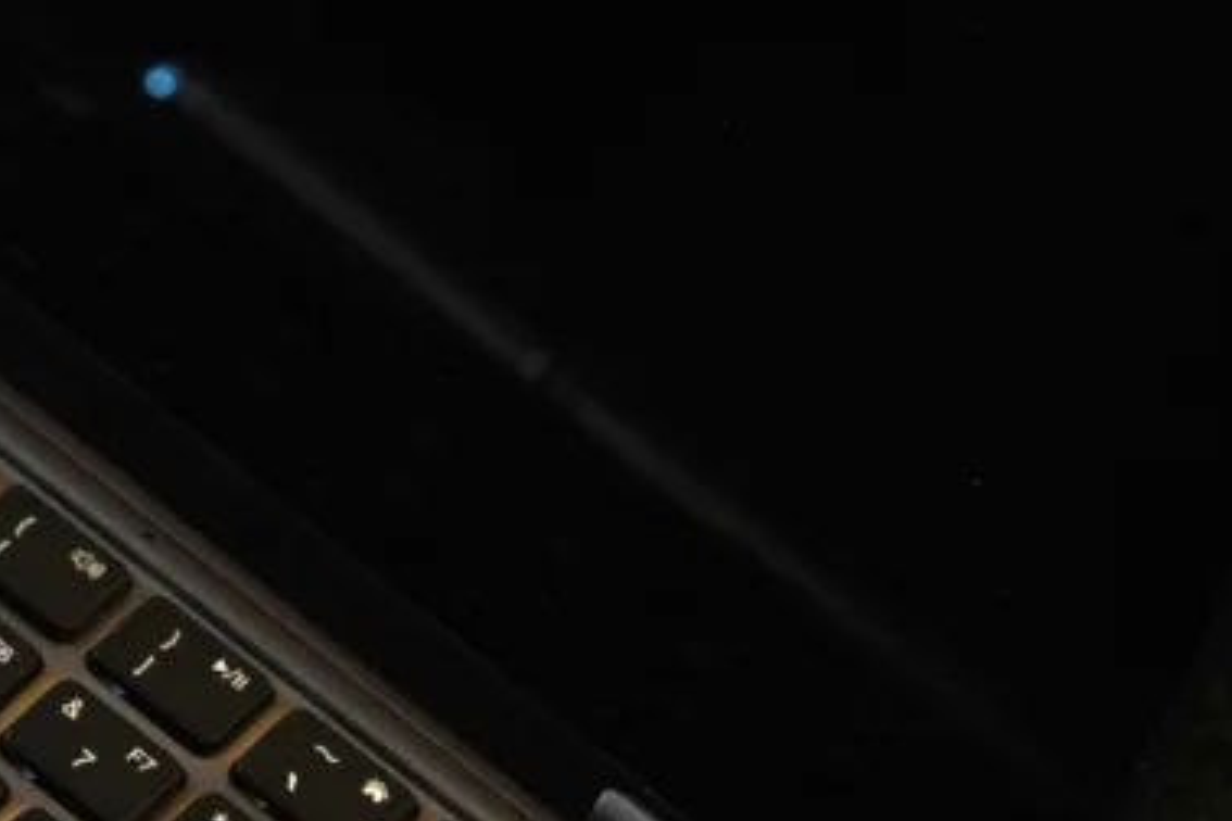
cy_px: 842
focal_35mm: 244
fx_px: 8350
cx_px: -293
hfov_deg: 8.3
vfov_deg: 5.6
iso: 6400
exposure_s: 1/100
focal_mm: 90
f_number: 5.6
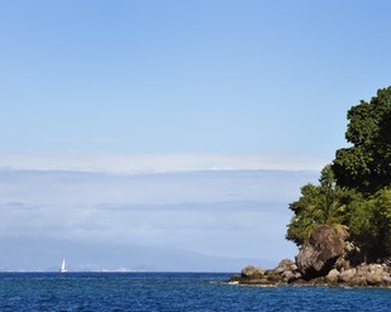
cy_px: 162
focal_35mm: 255
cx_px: 247
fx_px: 2950
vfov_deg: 6.1
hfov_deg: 7.6
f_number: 9
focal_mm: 200
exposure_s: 1/800
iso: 200
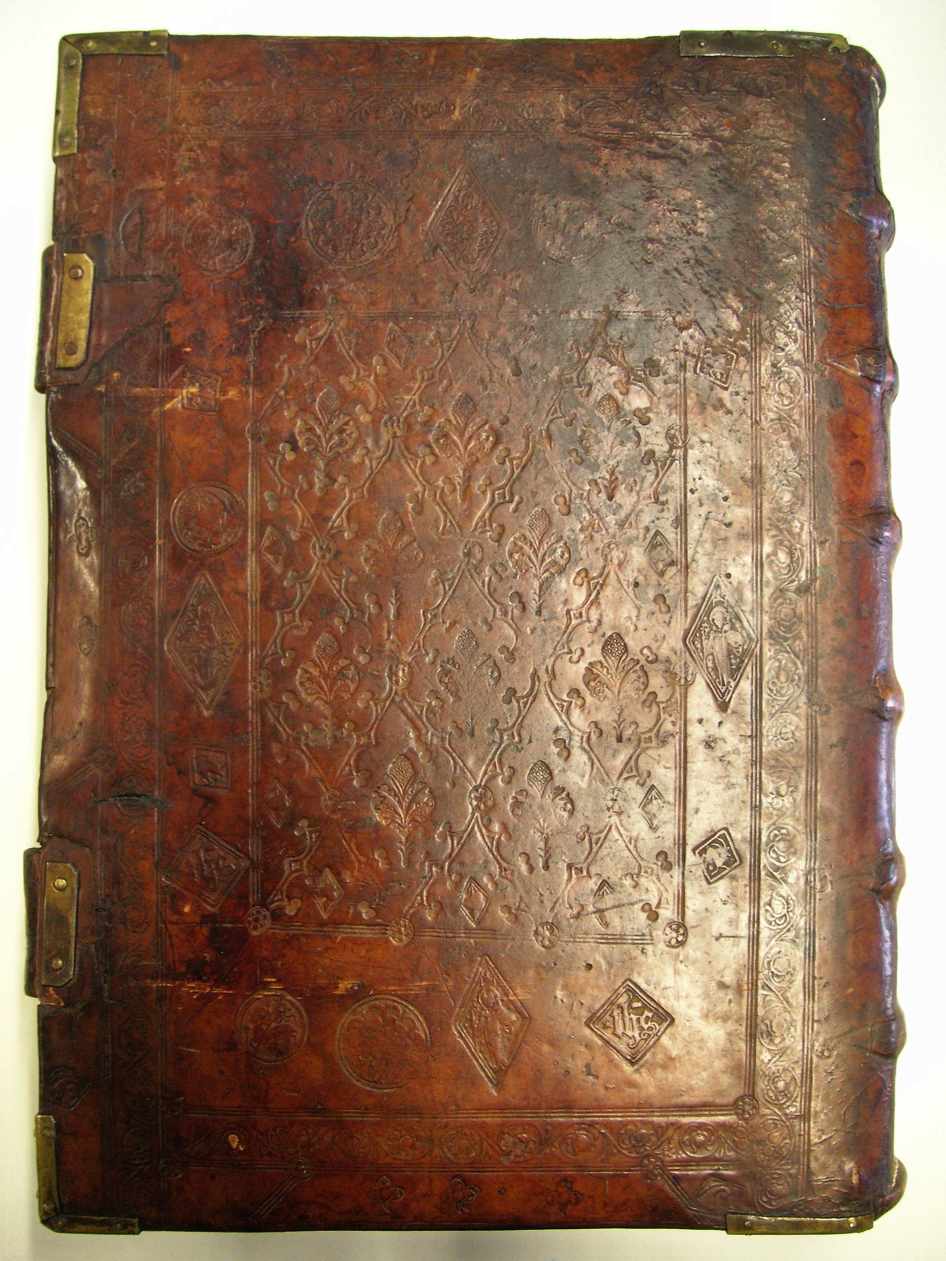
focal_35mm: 37
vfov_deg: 50.1
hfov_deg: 38.7
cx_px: 473
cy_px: 630
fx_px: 1348
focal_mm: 6.1
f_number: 2.8
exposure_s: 1/30
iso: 100
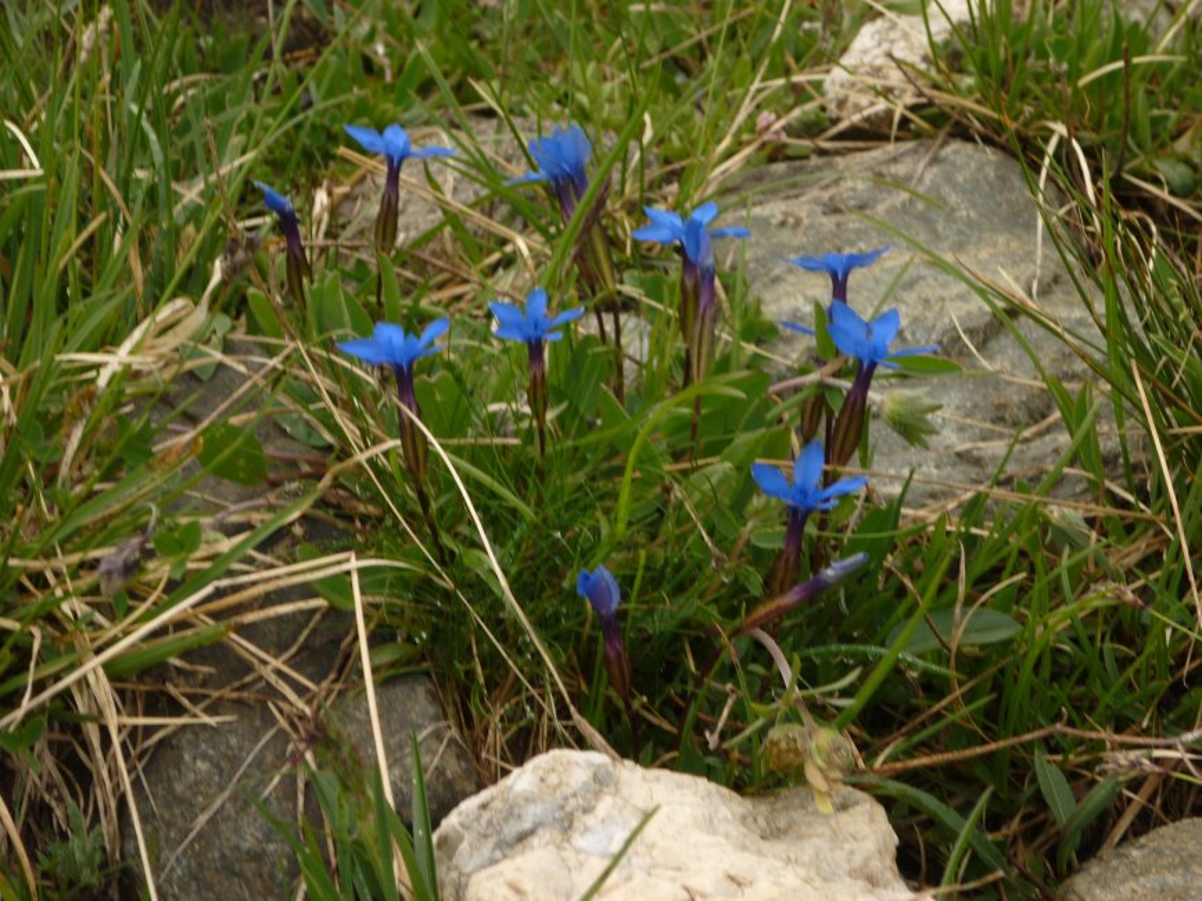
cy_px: 450
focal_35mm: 107
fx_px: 3715
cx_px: 601
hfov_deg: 18.4
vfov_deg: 13.8
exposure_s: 1/125
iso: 80
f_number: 5.1
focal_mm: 17.7
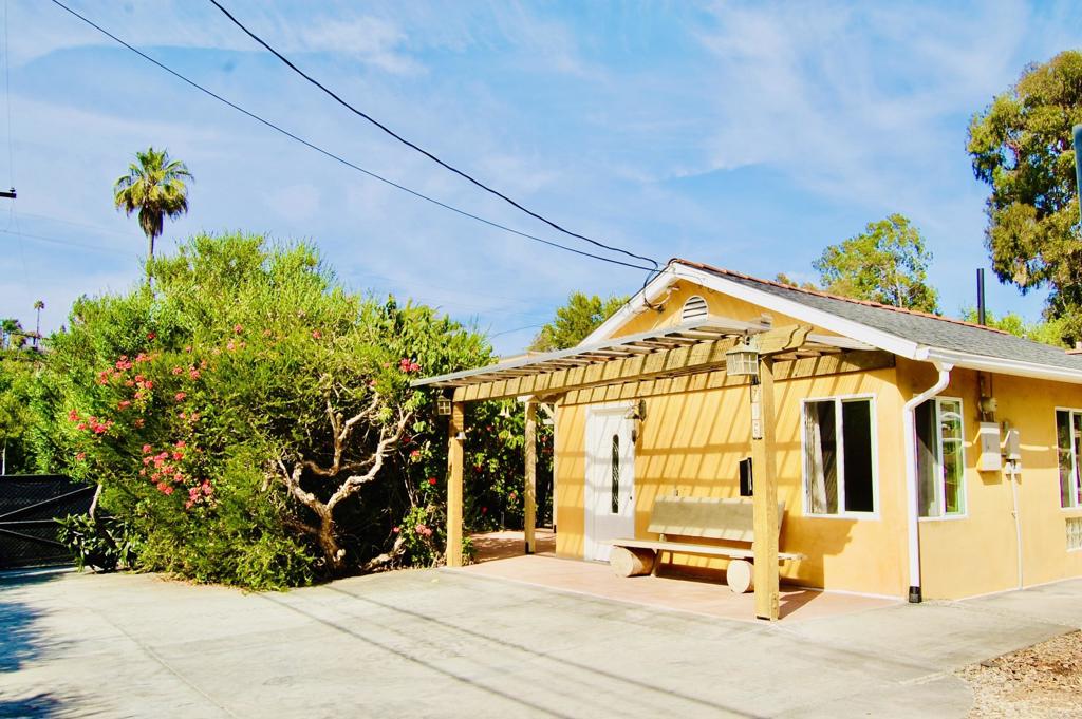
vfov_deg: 47.9
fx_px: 811
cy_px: 360
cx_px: 541
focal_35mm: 27
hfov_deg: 67.4
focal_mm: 18
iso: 200
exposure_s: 1/320
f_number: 9
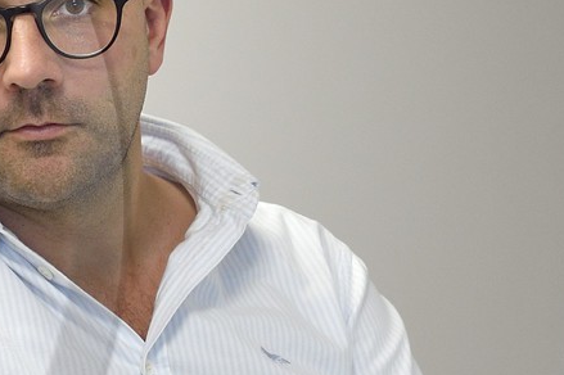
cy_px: 211
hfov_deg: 11.1
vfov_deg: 7.8
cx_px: -407
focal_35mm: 175
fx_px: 2740
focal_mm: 48
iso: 800
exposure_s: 1/50
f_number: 5.6
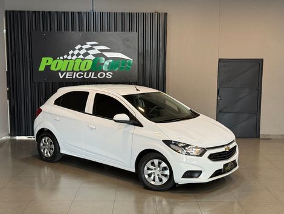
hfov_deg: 39.6
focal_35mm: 48
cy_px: 107
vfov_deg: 30.3
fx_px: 394
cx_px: 142
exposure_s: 1/60
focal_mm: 6.76
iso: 125
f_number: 1.78
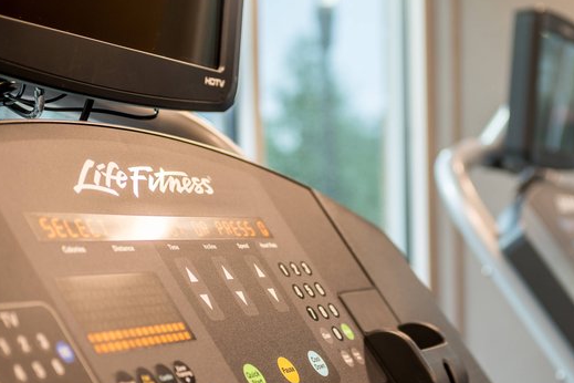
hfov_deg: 26.3
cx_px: 322
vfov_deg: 17.7
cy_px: 263
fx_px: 1228
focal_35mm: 77
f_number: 4
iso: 200
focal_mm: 50
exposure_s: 1/50
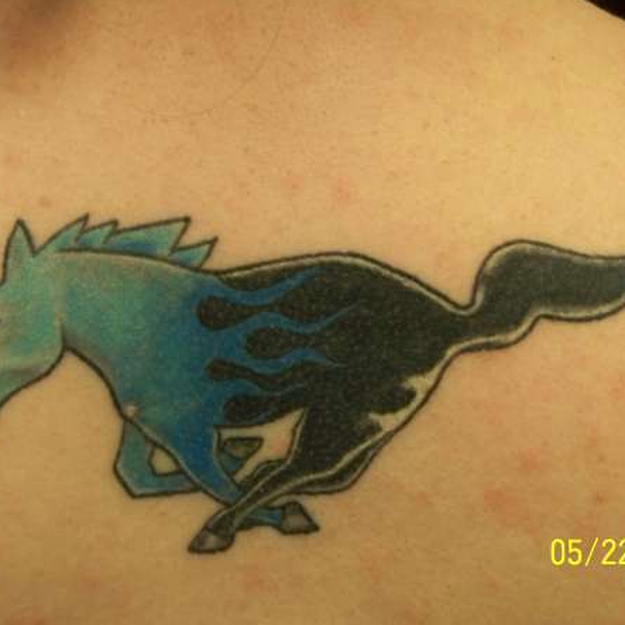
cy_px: 313
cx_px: 343
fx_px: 1491
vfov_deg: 23.7
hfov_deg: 23.7
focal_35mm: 73
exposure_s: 1/50
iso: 400
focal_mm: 12.89
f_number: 3.1
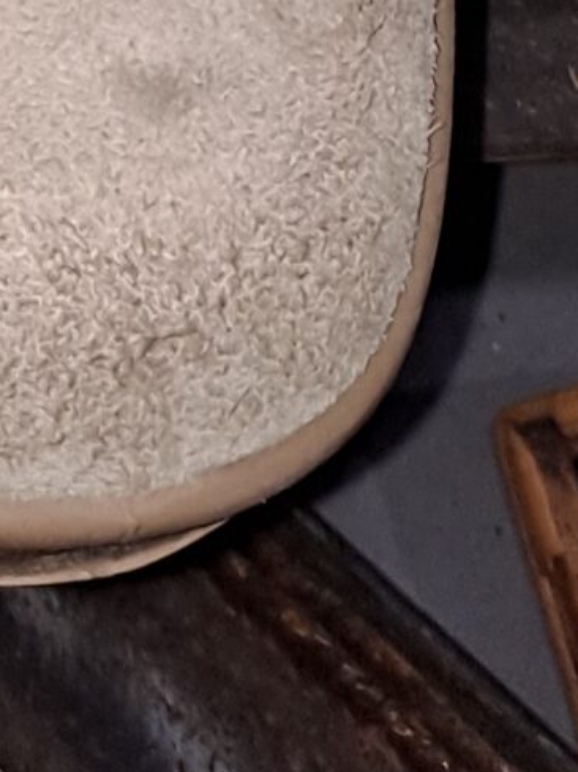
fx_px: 2920
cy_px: -1088
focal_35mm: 131
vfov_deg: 12.1
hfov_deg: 10.2
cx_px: -673
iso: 80
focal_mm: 4.6
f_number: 2
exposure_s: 1/60
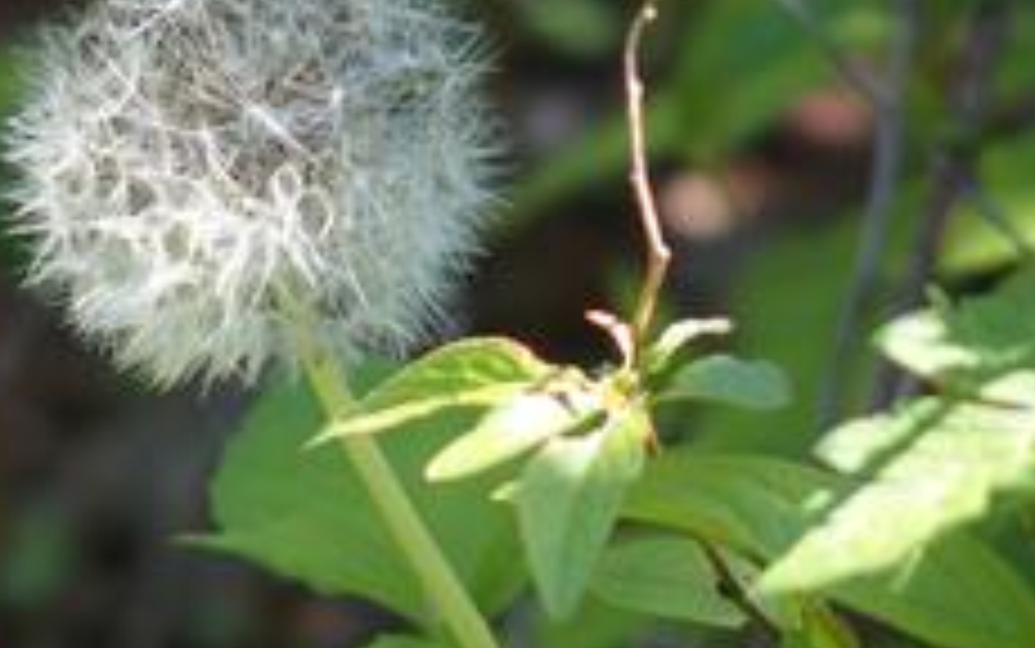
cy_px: 76
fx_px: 17553
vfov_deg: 2.1
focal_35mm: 622
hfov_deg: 3.4
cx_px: 158
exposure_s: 1/250
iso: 125
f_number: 2.8
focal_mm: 64.3
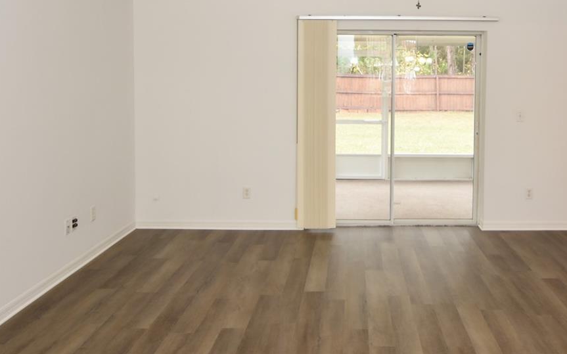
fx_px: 525
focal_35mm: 34
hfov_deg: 55.9
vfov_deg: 36.9
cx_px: 363
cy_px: 118
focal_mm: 12
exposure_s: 1/60
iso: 320
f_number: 4
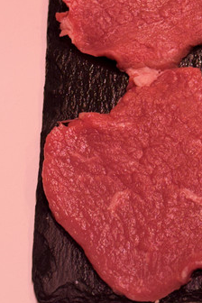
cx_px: 262
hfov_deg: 11.2
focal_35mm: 119
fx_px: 1002
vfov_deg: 17.0
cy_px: 40
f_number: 1.78
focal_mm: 6.76
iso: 64
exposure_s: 1/250
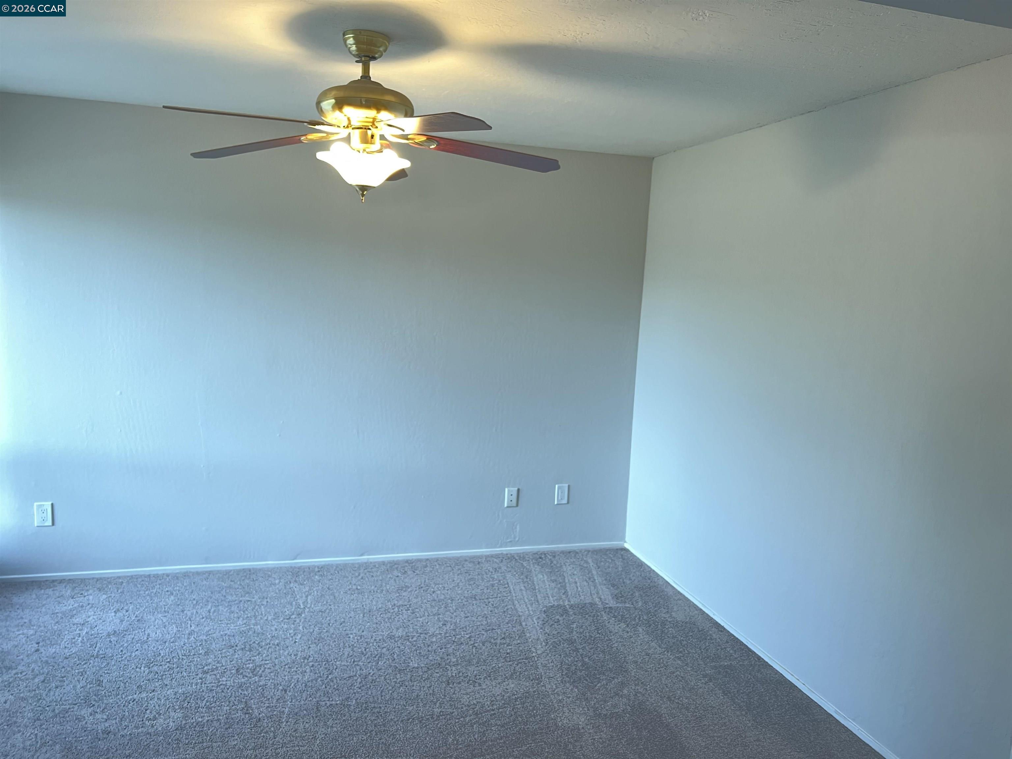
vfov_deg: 53.1
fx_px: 760
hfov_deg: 67.3
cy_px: 380
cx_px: 506
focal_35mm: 26
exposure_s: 1/60
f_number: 1.5
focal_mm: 5.7
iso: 250
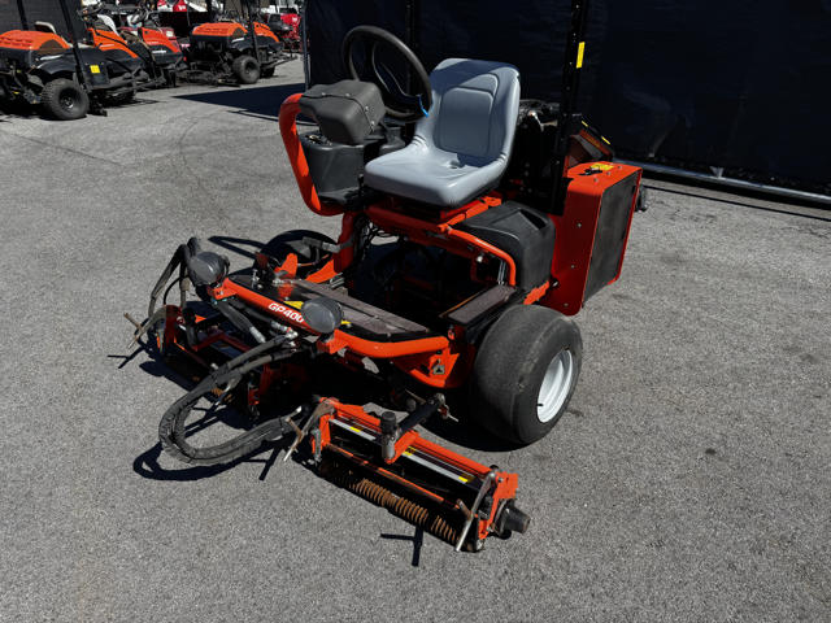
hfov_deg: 71.6
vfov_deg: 56.8
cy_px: 312
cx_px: 416
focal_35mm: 24
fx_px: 576
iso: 80
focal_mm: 6.76
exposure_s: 1/2959
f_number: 1.78
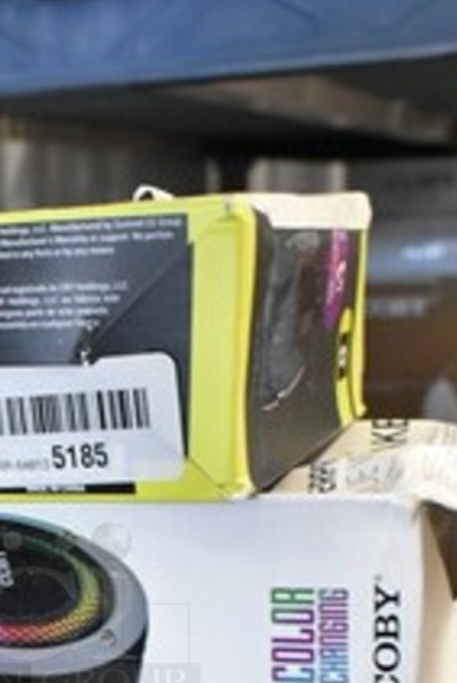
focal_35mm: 68
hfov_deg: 19.5
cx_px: 12
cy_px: 610
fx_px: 1291
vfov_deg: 28.5
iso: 4000
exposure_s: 1/125
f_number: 5.6
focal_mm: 20
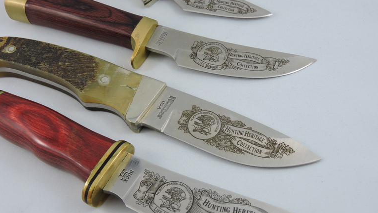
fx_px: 551
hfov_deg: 37.8
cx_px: 188
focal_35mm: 55
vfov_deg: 21.8
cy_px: 121
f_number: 4
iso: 100
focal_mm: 9
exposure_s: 1/50
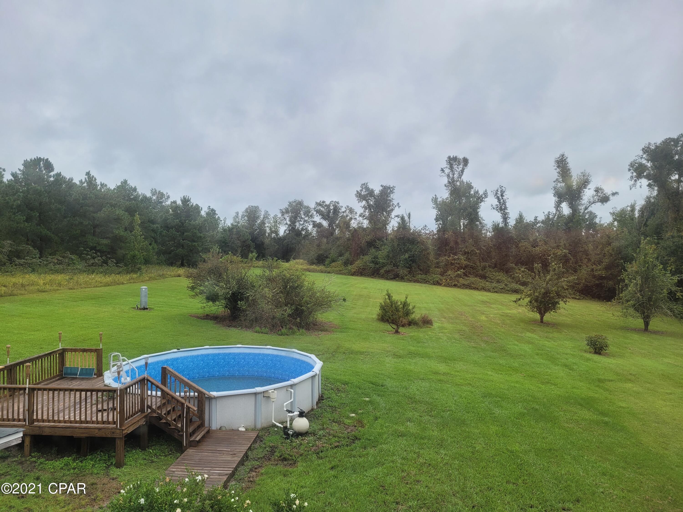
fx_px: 513
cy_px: 256
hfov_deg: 67.3
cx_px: 342
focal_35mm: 26
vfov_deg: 53.1
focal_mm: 5.4
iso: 40
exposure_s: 1/991
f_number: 1.8
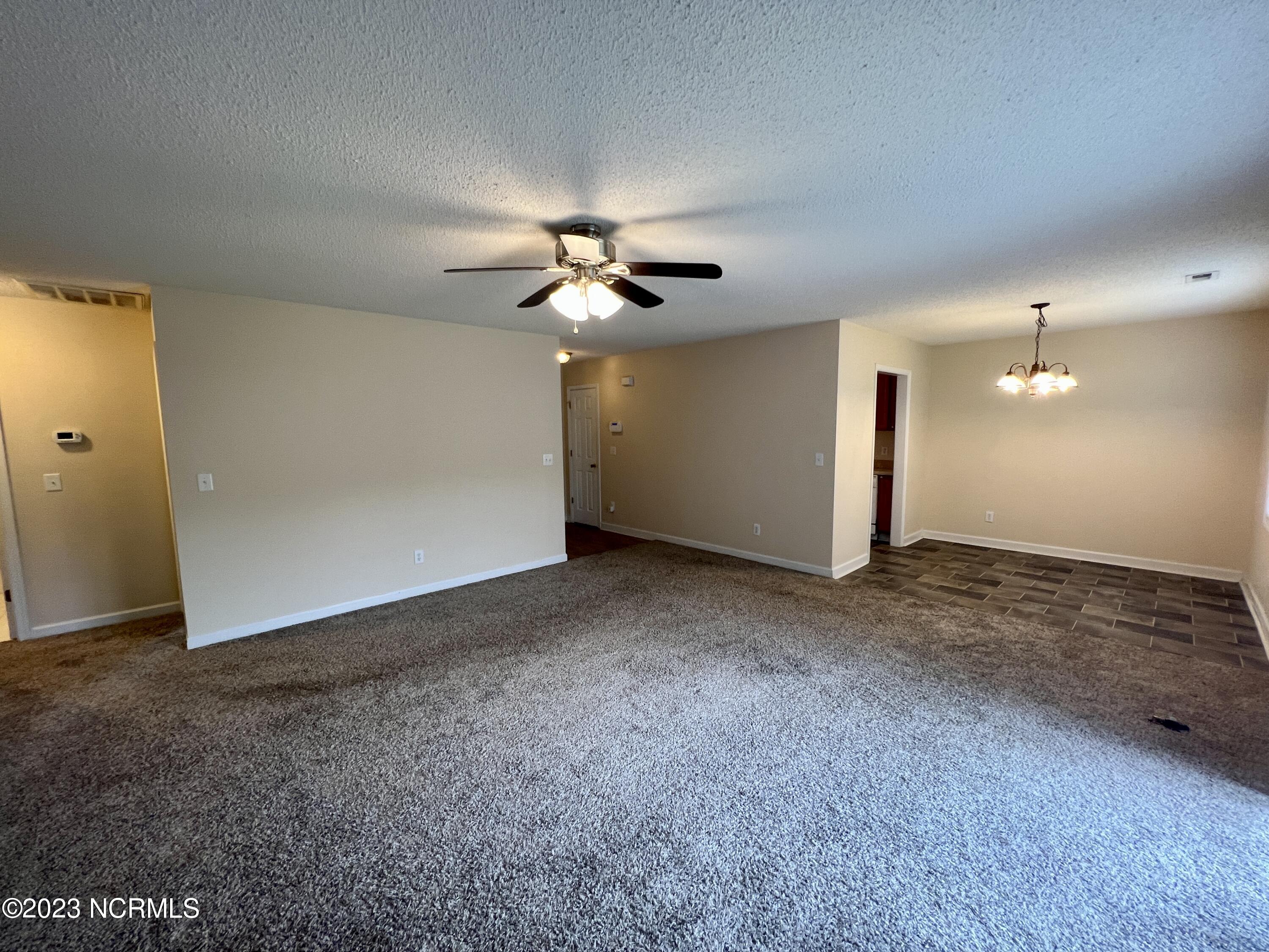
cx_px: 634
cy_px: 476
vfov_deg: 89.9
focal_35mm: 13
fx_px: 477
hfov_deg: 106.2
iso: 125
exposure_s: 1/60
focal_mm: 1.57
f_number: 1.8
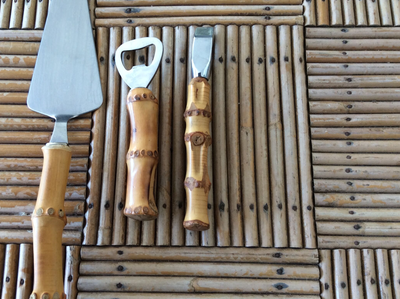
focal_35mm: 40
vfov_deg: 35.9
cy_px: 149
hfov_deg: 46.7
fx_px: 462
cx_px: 171
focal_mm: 3.3
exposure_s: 1/25
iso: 32
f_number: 2.4
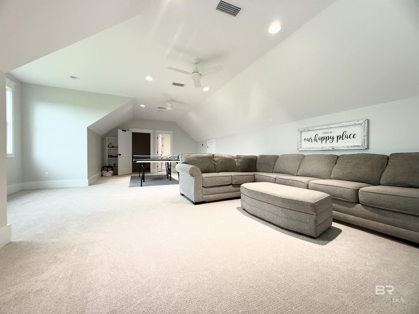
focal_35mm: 14
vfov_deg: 85.7
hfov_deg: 102.1
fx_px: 169
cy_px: 157
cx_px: 210
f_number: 2.2
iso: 320
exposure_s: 1/120
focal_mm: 2.22
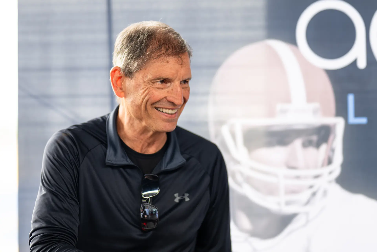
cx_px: 188
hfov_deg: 23.9
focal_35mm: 85
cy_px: 126
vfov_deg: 16.1
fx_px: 890
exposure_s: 1/800
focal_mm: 85
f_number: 1.2
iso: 125
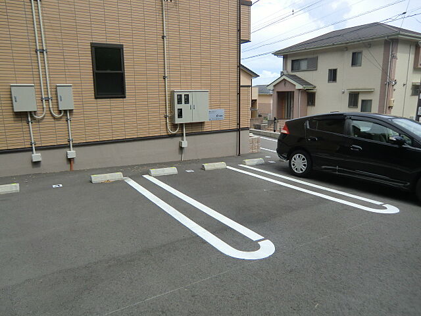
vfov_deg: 56.8
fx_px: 292
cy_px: 158
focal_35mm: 24
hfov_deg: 71.6
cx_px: 210
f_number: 3.2
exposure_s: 1/500
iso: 64
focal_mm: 4.3
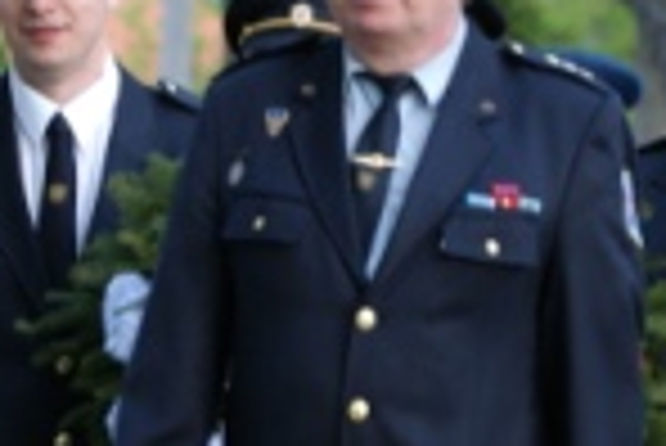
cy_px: 230
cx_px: 590
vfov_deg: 2.5
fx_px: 10074
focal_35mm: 544
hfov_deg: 3.8
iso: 400
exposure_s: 1/30
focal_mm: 120
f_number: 5
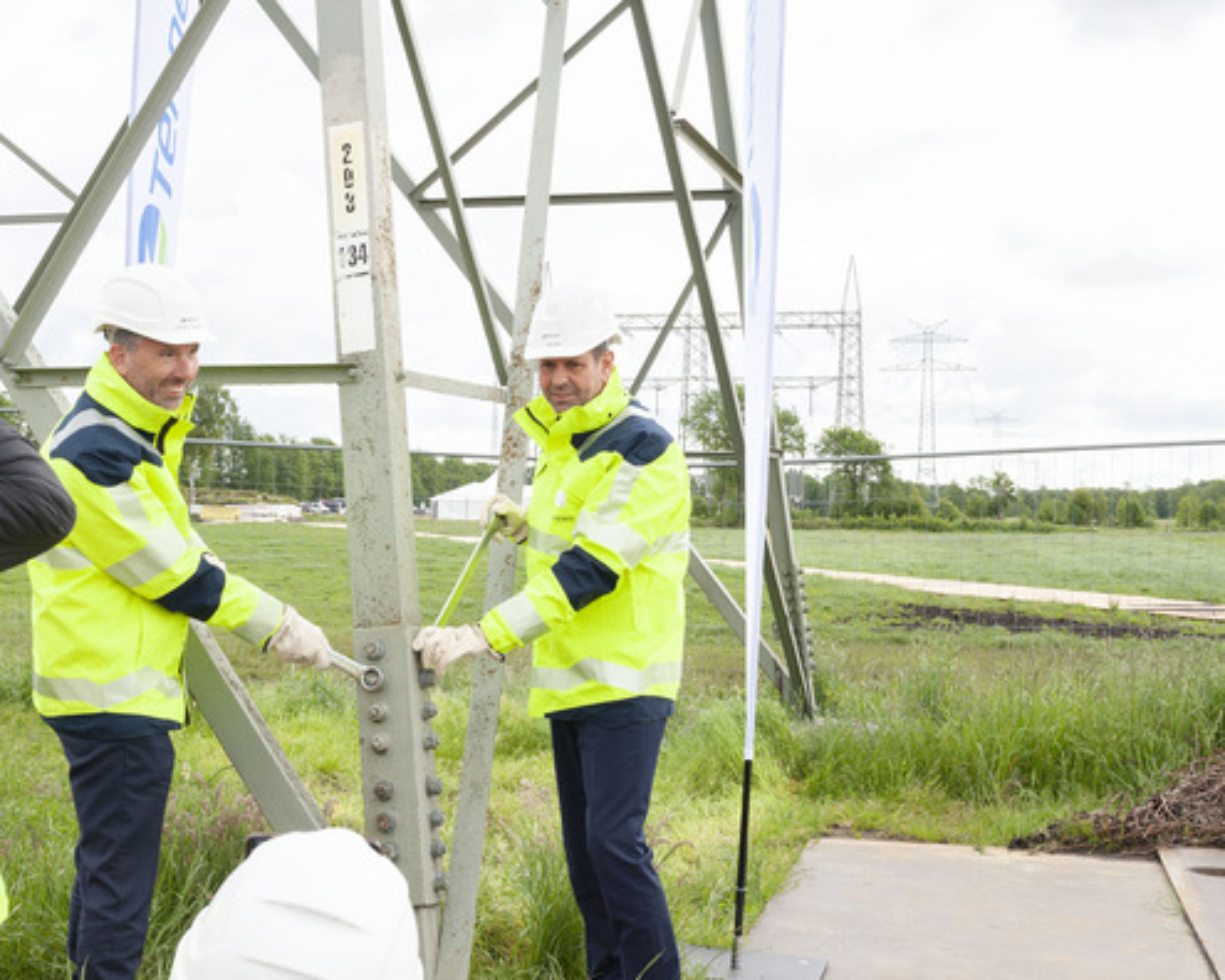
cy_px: 490
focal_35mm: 51
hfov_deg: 36.6
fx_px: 1849
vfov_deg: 29.7
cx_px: 542
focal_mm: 45
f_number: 13
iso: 500
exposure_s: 1/250
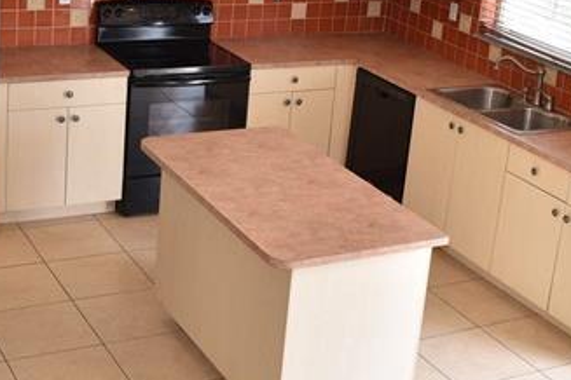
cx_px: 258
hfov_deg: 30.5
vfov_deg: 20.4
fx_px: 1047
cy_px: 78
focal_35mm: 66
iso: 100
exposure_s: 1/15
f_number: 6.3
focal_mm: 18
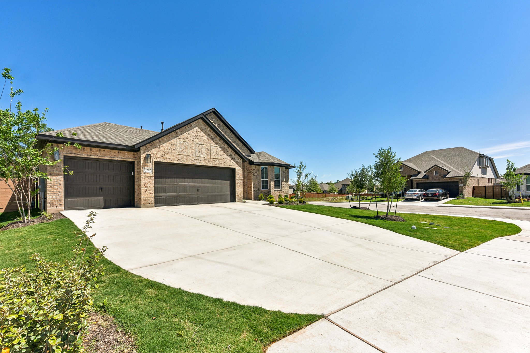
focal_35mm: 15
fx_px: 221
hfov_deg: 100.4
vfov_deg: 77.3
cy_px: 176
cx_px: 265
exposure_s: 1/1250
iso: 100
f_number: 8
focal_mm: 15
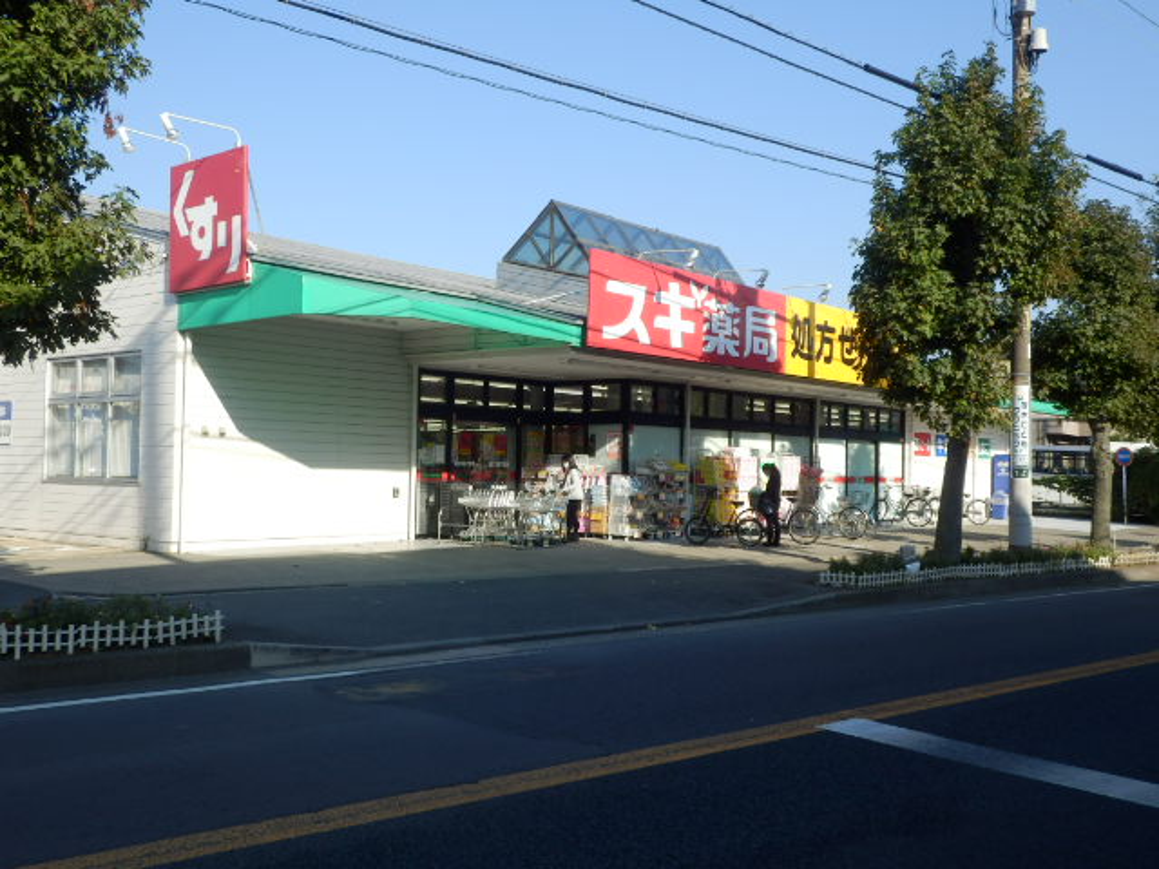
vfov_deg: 34.3
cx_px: 580
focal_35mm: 42
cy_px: 434
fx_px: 1406
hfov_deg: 44.8
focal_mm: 7.4
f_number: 4
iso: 80
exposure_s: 1/500
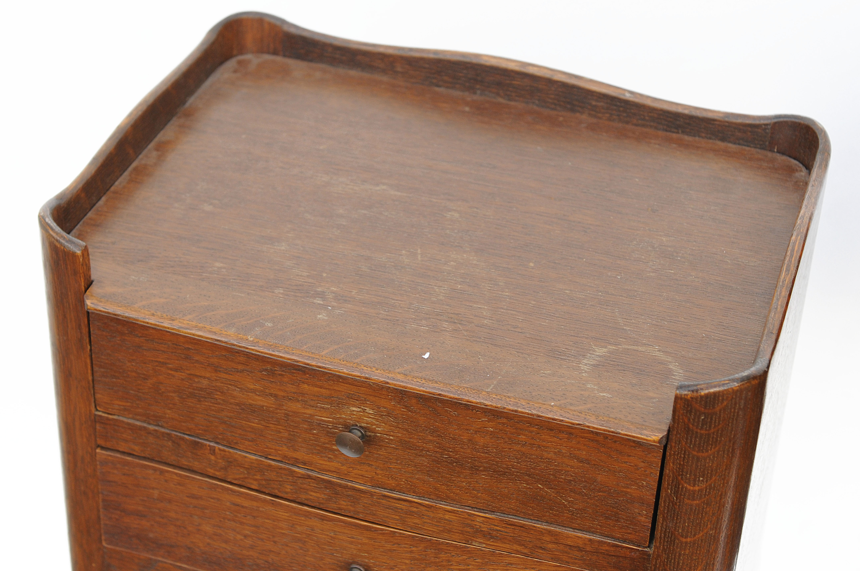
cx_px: 430
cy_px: 286
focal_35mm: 63
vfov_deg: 21.5
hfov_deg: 31.9
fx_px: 1503
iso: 250
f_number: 4.5
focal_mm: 42
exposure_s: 1/160
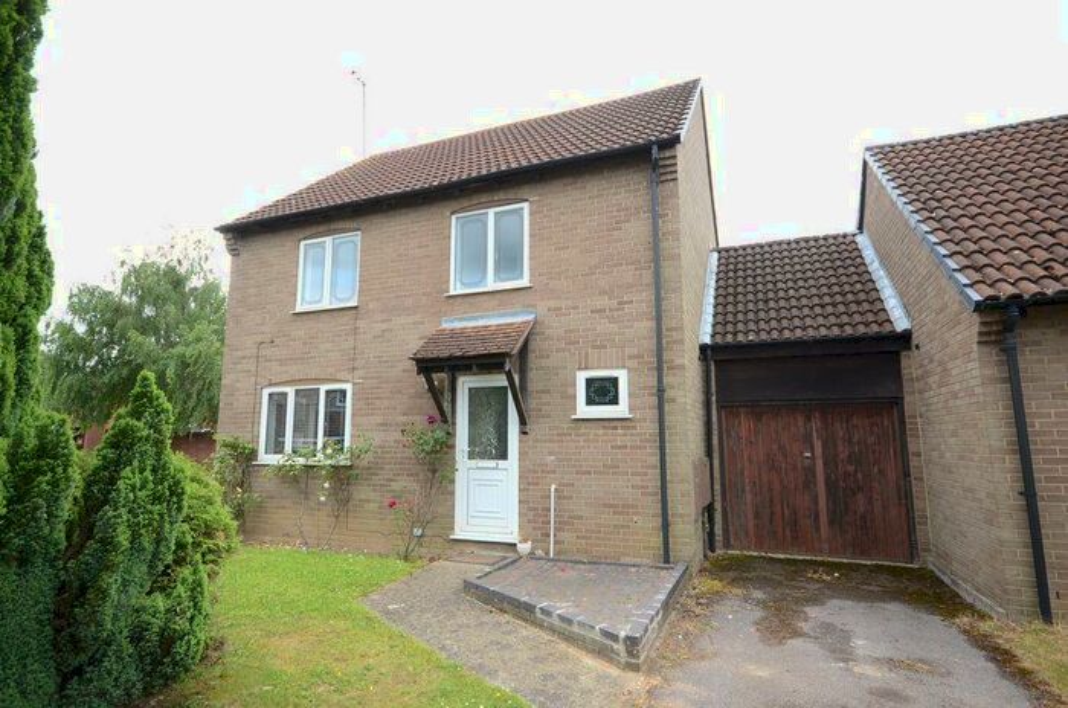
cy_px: 354
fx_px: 577
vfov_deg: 63.0
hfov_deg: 85.5
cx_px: 534
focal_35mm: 20
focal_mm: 13
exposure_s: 1/160
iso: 250
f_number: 6.3
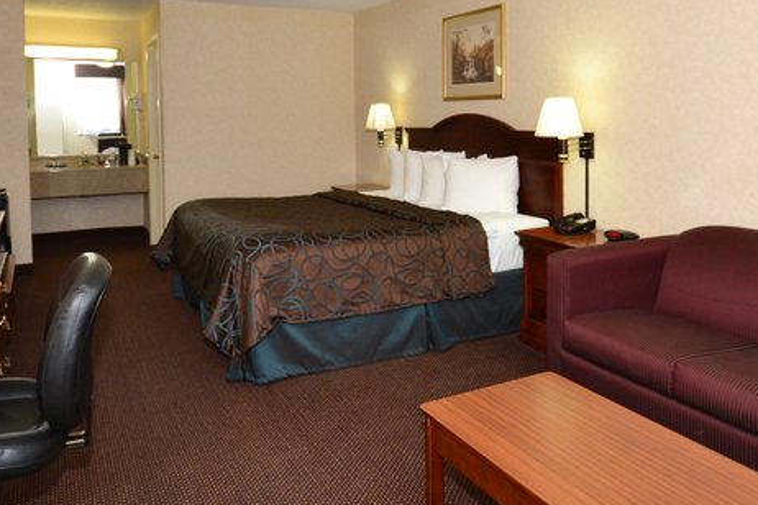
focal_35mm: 26
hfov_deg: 69.2
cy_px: 239
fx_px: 547
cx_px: 415
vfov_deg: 49.5
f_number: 7.1
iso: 800
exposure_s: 1/60
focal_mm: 10
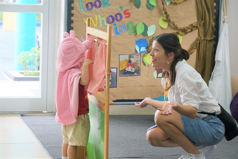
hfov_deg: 17.3
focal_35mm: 118
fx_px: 780
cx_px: 119
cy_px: 80
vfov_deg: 11.6
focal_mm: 118
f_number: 6.3
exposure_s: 1/160
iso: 2500
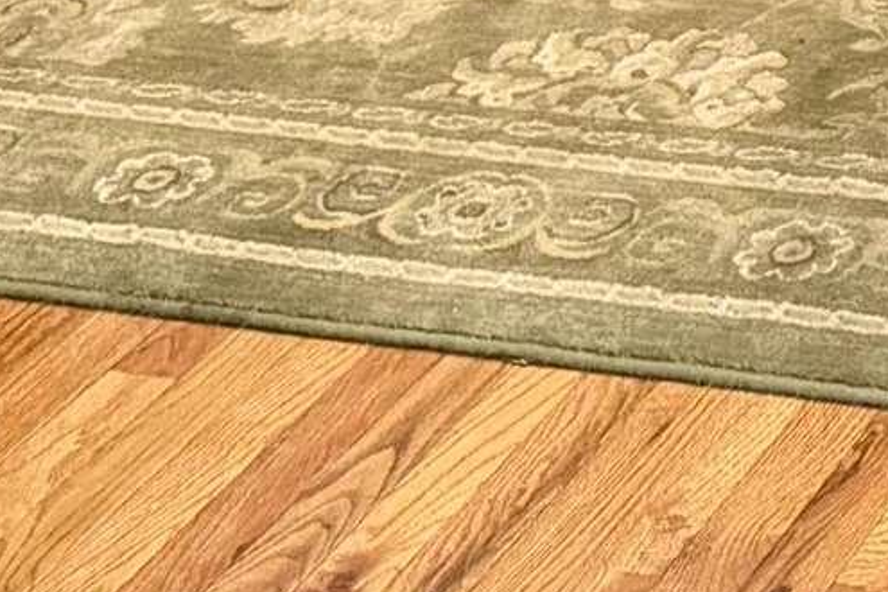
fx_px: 3823
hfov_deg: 12.1
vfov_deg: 8.0
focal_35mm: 155
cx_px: 1643
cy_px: -935
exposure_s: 1/60
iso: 500
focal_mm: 6.76
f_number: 1.78
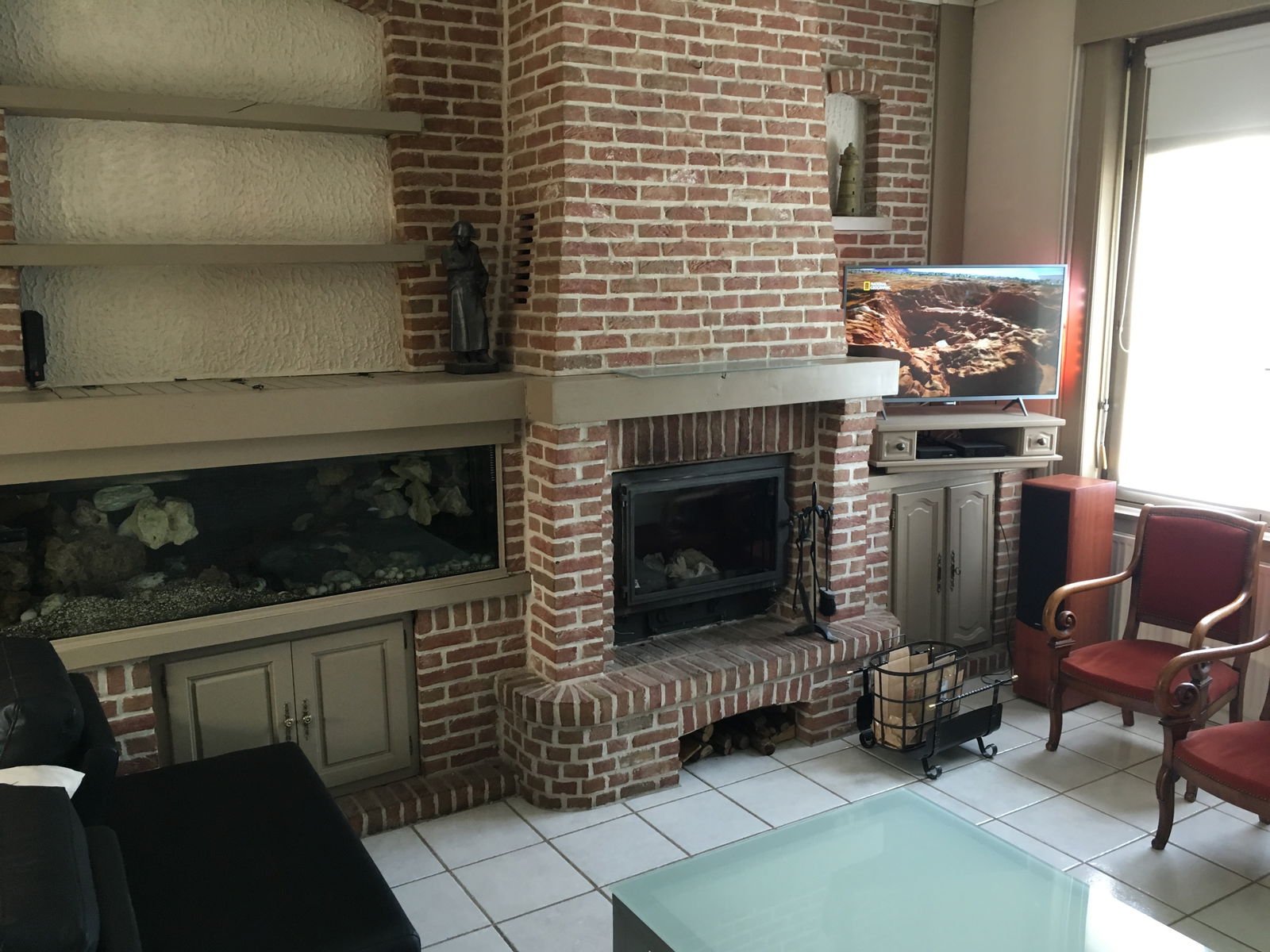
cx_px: 635
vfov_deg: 48.2
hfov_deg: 61.7
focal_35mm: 29
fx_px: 1064
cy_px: 476
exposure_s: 1/33
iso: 160
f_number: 2.2
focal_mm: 4.15
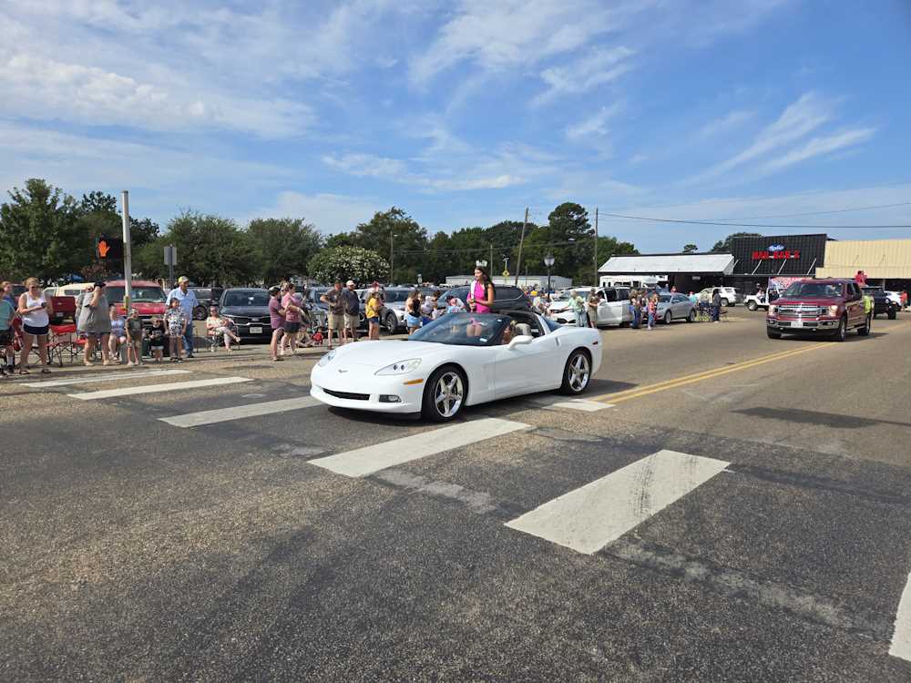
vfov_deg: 58.9
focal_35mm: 23
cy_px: 342
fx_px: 605
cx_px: 456
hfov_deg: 73.9
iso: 25
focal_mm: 5.4
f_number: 1.8
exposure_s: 1/2339
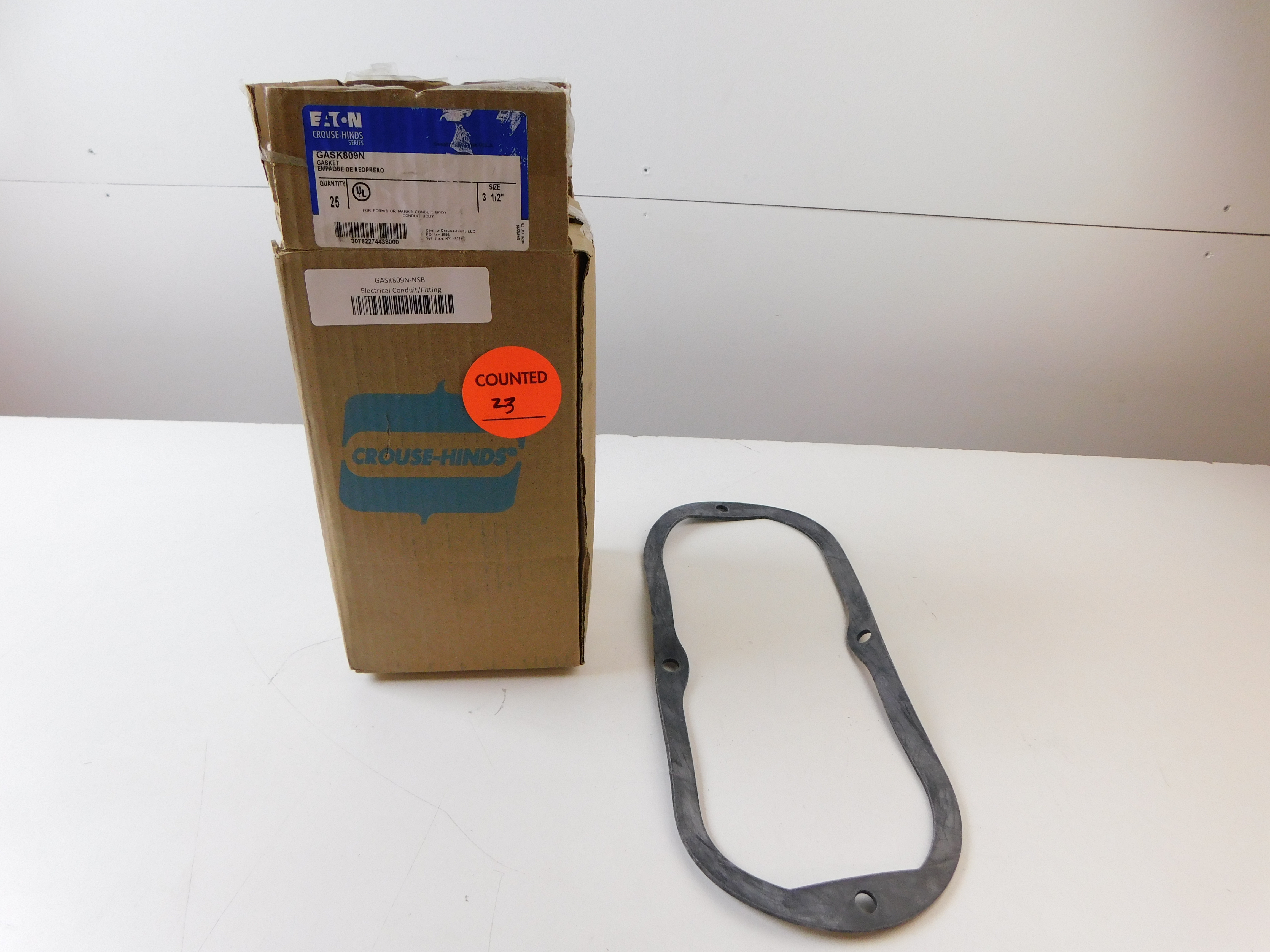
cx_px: 635
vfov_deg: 58.9
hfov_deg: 73.9
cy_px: 476
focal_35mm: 23
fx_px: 844
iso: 220
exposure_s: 1/30
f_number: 3
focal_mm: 4
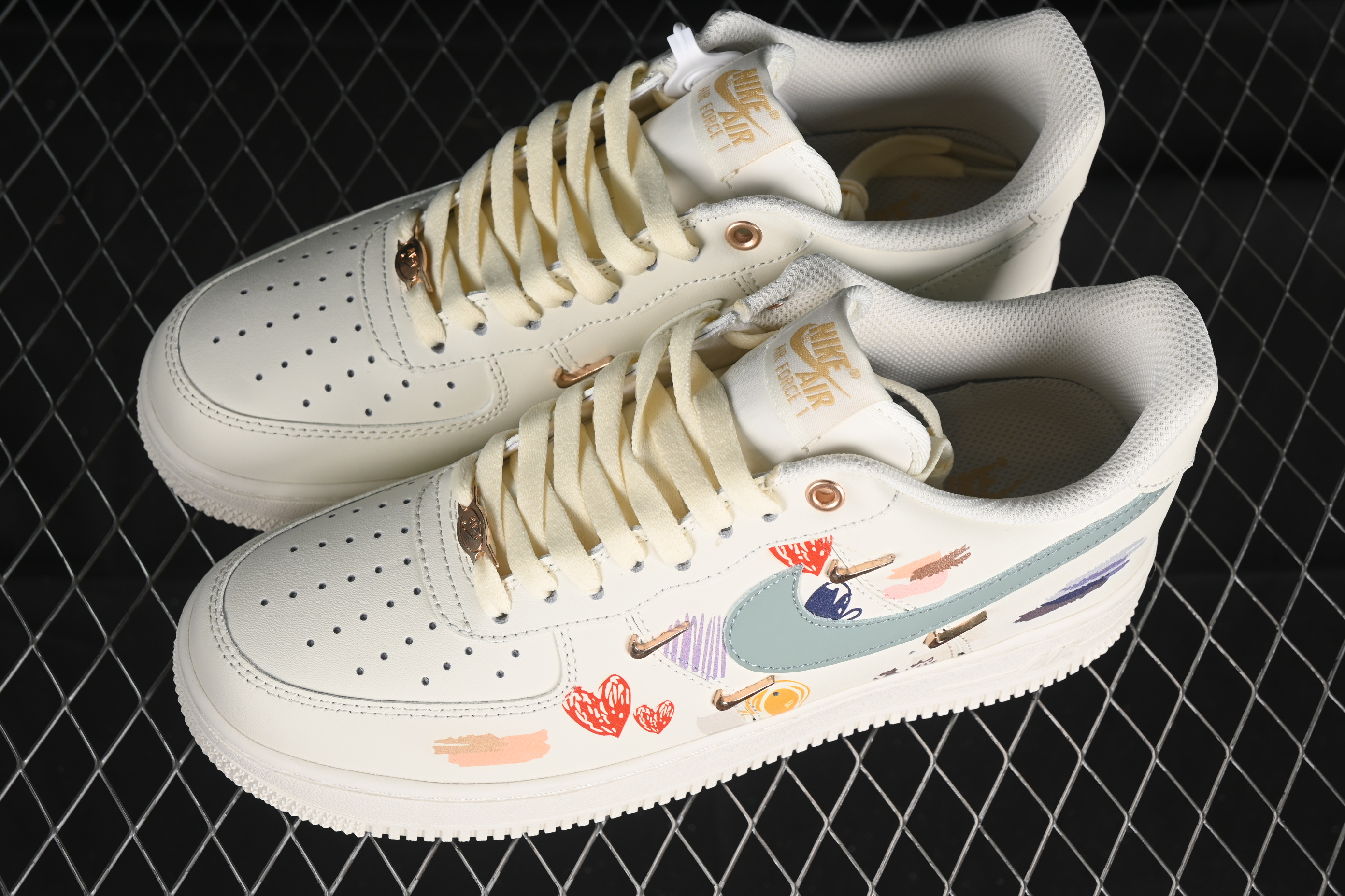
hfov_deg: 27.0
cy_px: 448
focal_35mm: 75
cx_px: 672
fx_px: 2802
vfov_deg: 18.2
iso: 160
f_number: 7.1
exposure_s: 1/80
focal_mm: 50
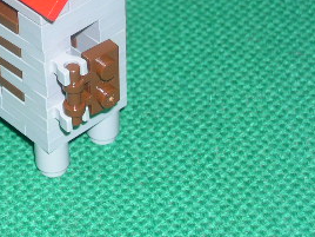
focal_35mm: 172
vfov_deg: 8.6
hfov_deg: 11.4
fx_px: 1565
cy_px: -33
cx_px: -19
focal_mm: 15.3
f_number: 3.8
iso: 100
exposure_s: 1/60
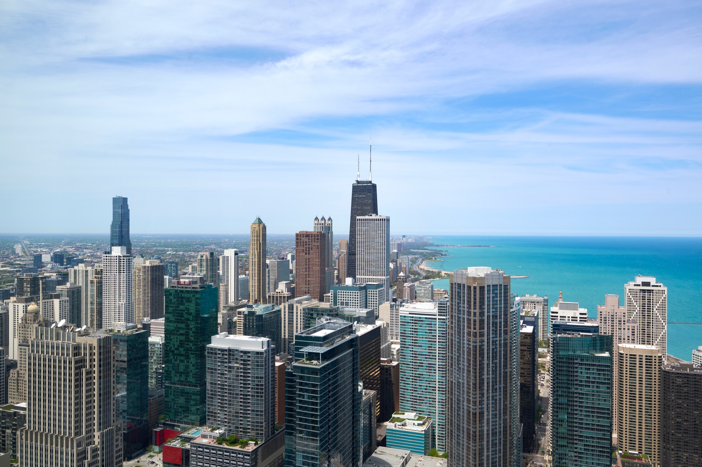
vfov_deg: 46.3
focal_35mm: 28
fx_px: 546
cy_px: 234
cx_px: 351
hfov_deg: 65.5
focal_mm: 28
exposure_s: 1/400
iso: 200
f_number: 9
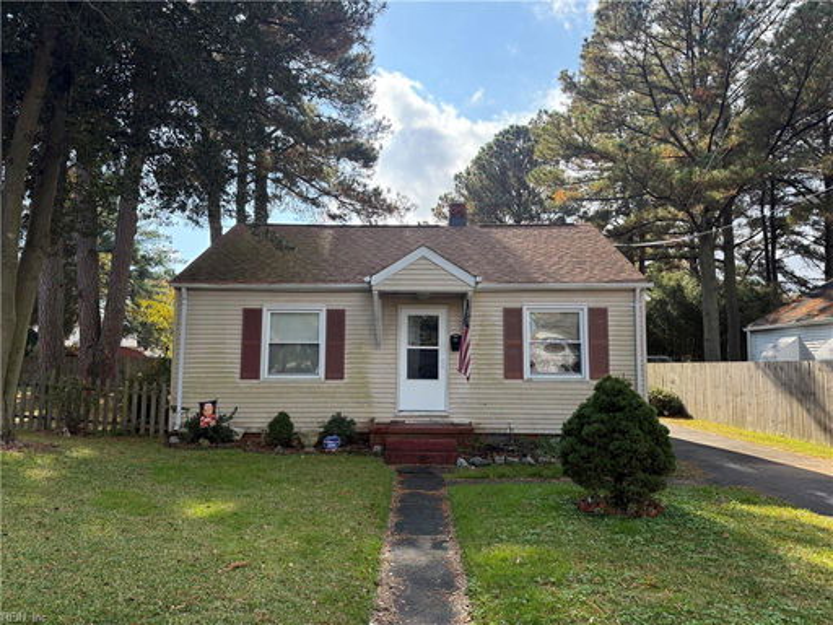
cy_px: 312
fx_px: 578
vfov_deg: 56.8
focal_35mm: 24
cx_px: 416
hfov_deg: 71.6
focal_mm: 6.76
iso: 100
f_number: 1.78
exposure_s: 1/1585
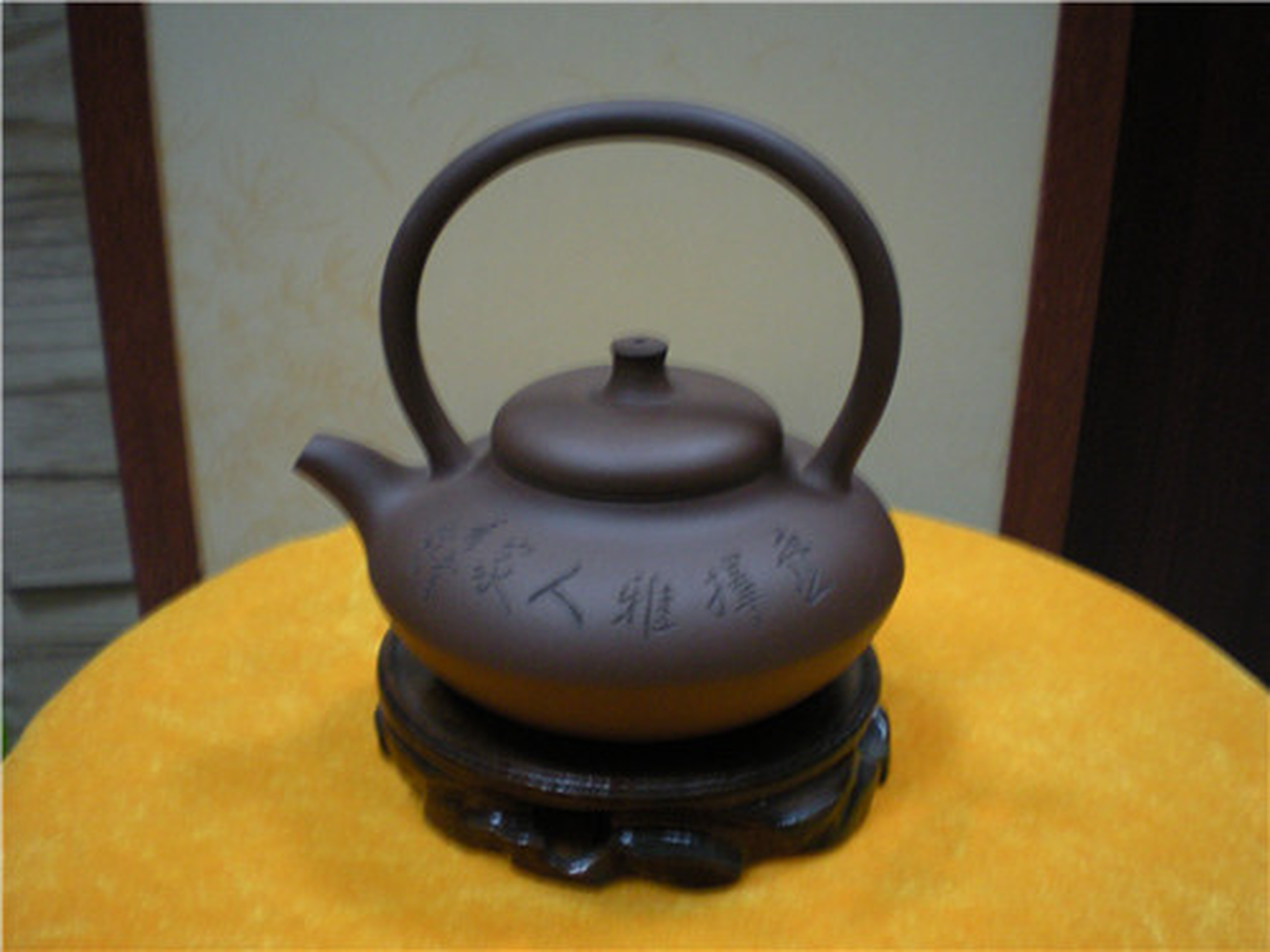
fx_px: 1394
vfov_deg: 37.7
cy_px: 476
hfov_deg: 49.0
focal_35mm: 38
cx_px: 635
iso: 273
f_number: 3.1
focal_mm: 6.3
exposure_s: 1/8
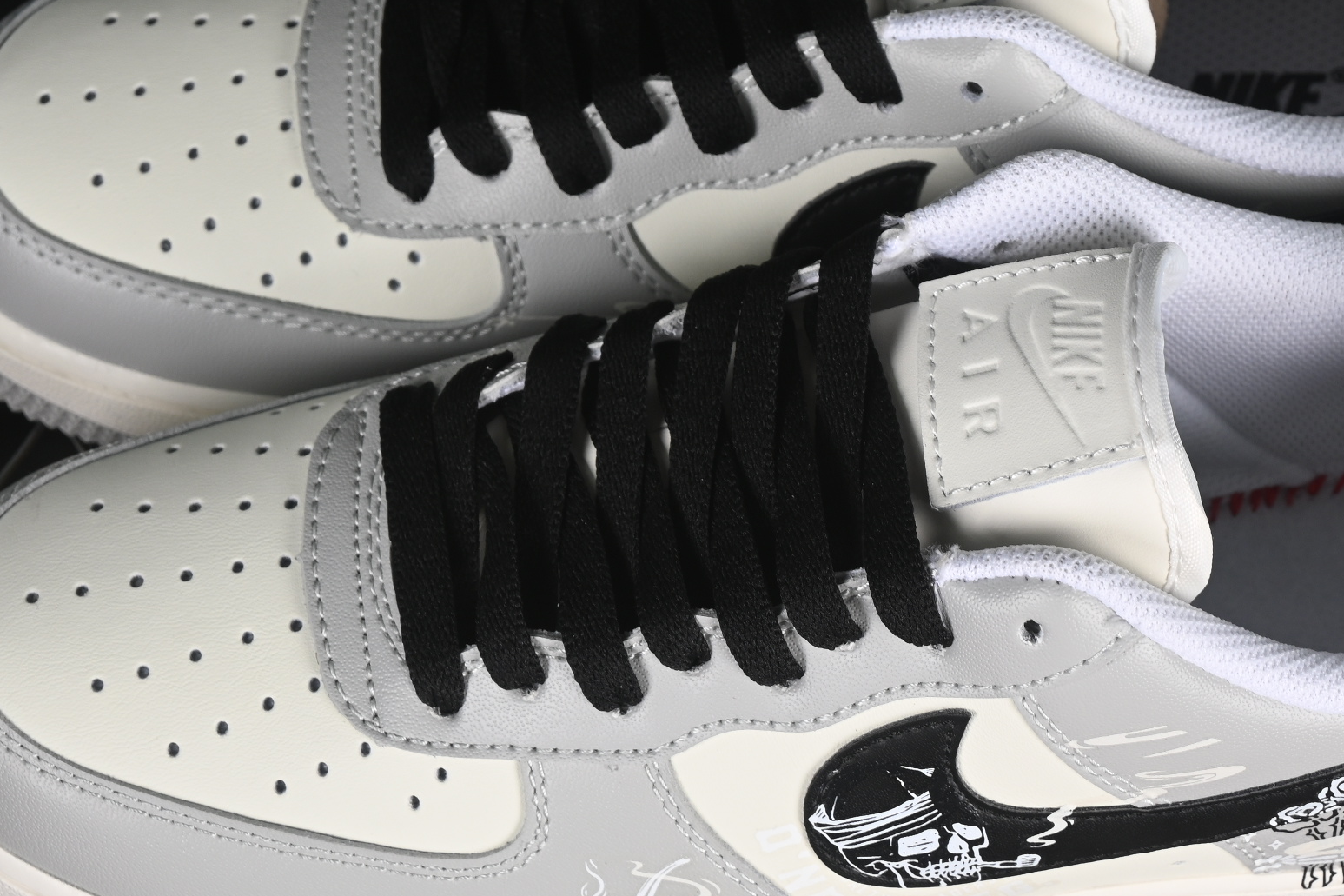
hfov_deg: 15.2
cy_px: 422
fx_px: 5039
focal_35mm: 135
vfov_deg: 10.2
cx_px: 827
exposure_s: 1/80
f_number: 7.1
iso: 160
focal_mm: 50
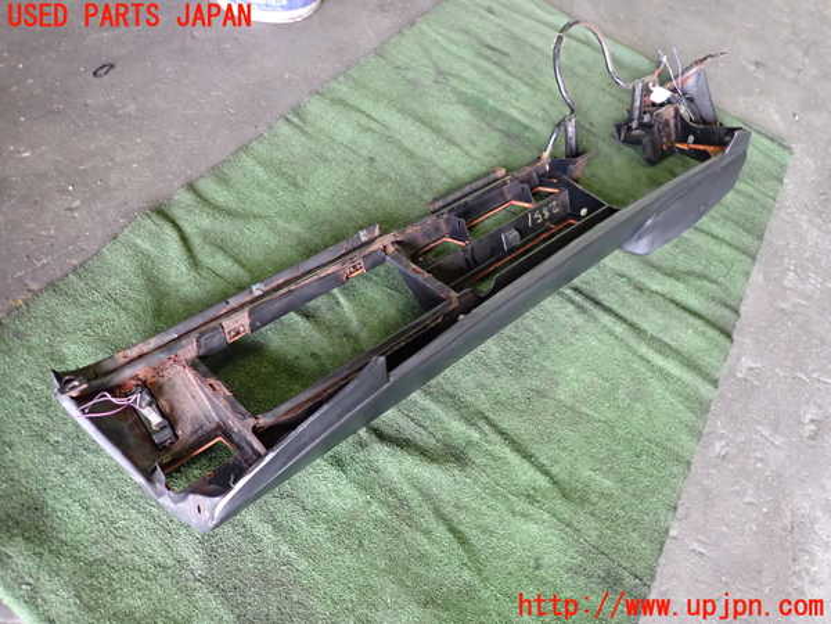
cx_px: 416
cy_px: 312
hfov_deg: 69.4
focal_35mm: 25
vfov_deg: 54.9
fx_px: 600
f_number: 2
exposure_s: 1/30
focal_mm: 4.5
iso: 500
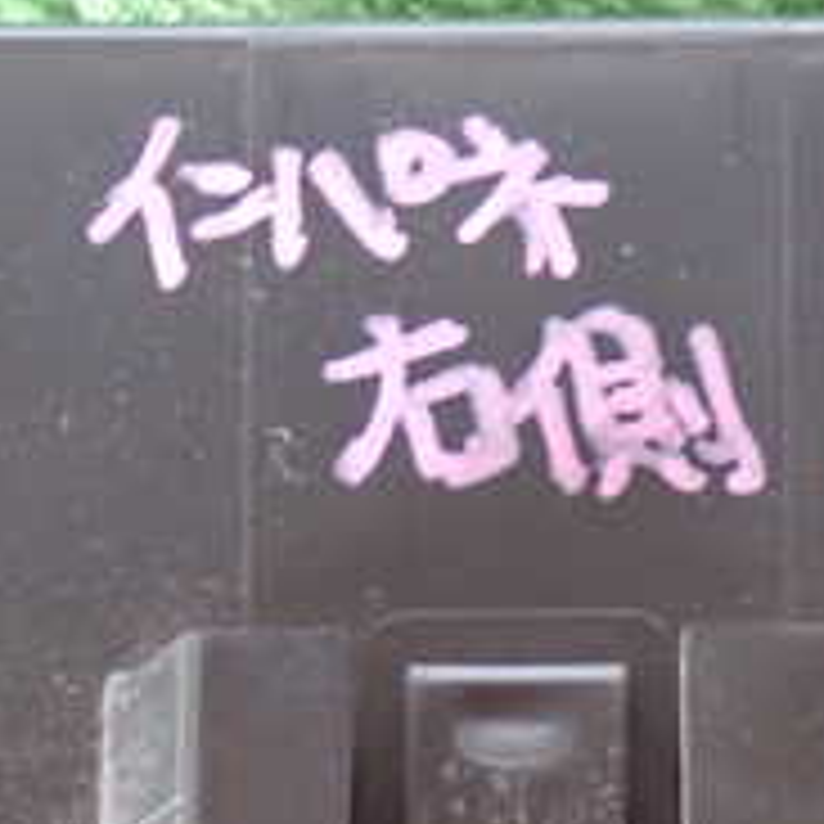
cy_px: 824
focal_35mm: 206
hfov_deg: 8.5
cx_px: 518
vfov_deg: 8.4
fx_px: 5548
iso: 1000
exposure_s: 1/15
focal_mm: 12.73
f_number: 3.9
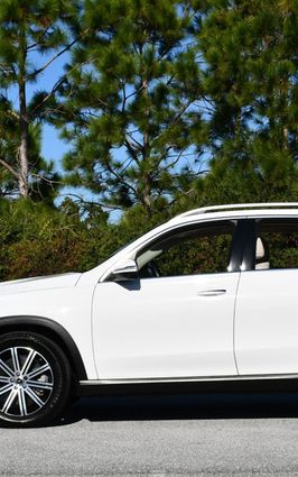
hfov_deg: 15.2
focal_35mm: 86
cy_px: 239
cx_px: 197
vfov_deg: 24.1
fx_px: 1116
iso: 100
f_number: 10
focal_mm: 28
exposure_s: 1/400
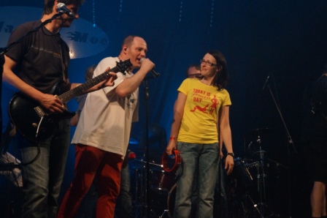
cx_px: 164
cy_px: 109
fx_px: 749
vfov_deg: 16.5
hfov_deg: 24.6
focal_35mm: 82
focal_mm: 55
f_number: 5.6
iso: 3200
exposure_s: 1/125
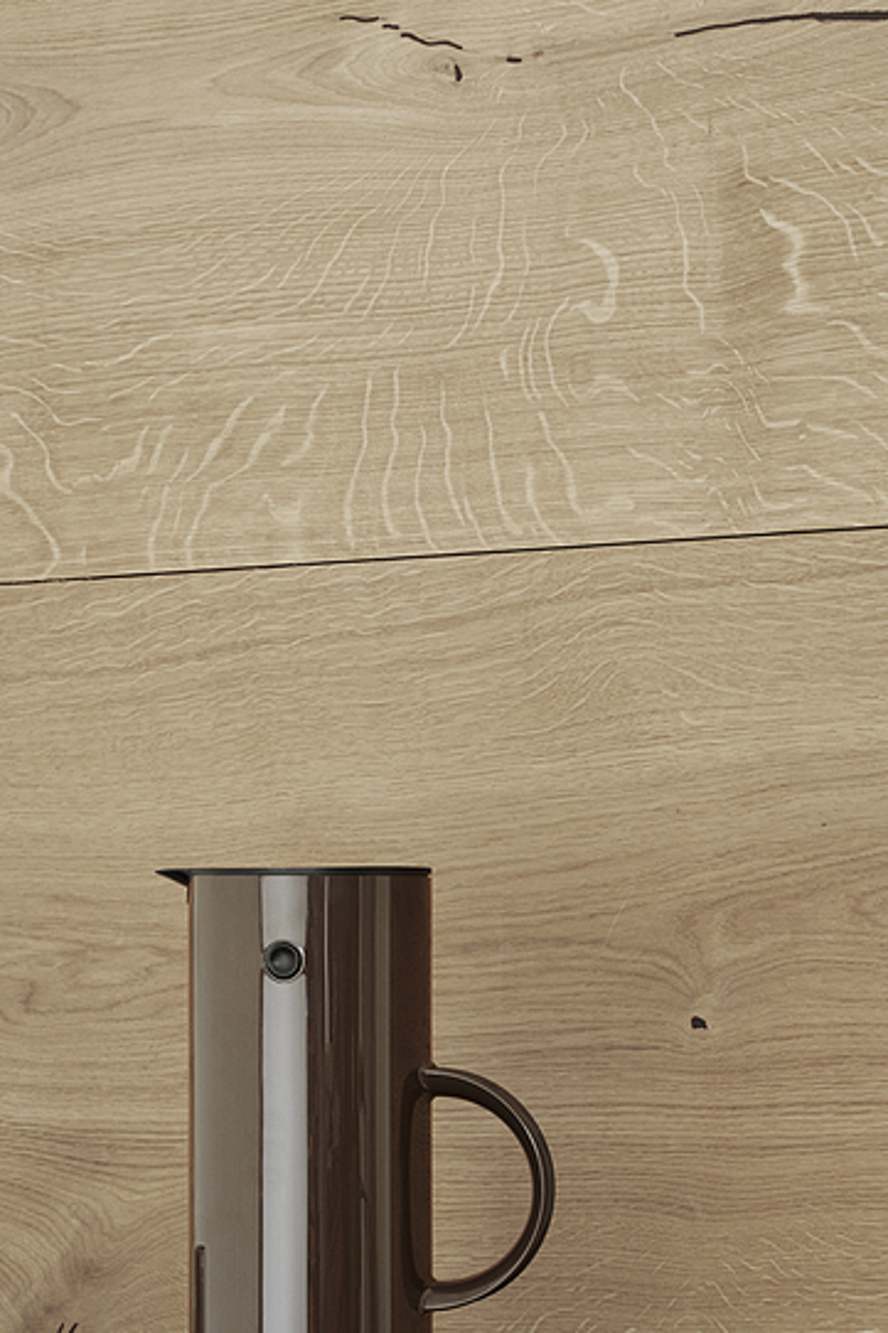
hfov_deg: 10.1
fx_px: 5035
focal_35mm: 136
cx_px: 248
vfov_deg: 15.0
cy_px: 948
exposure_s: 2
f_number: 11
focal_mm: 85
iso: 100
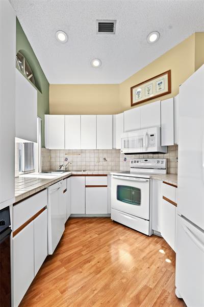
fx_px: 140
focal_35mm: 16
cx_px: 102
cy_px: 154
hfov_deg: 72.1
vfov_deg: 95.0
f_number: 11
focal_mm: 11
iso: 125
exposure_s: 1/5
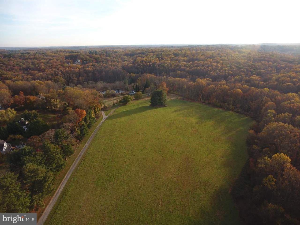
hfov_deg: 81.7
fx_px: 173
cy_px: 112
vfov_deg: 66.0
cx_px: 150
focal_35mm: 20
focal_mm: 3.61
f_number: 2.8
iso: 100
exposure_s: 1/275
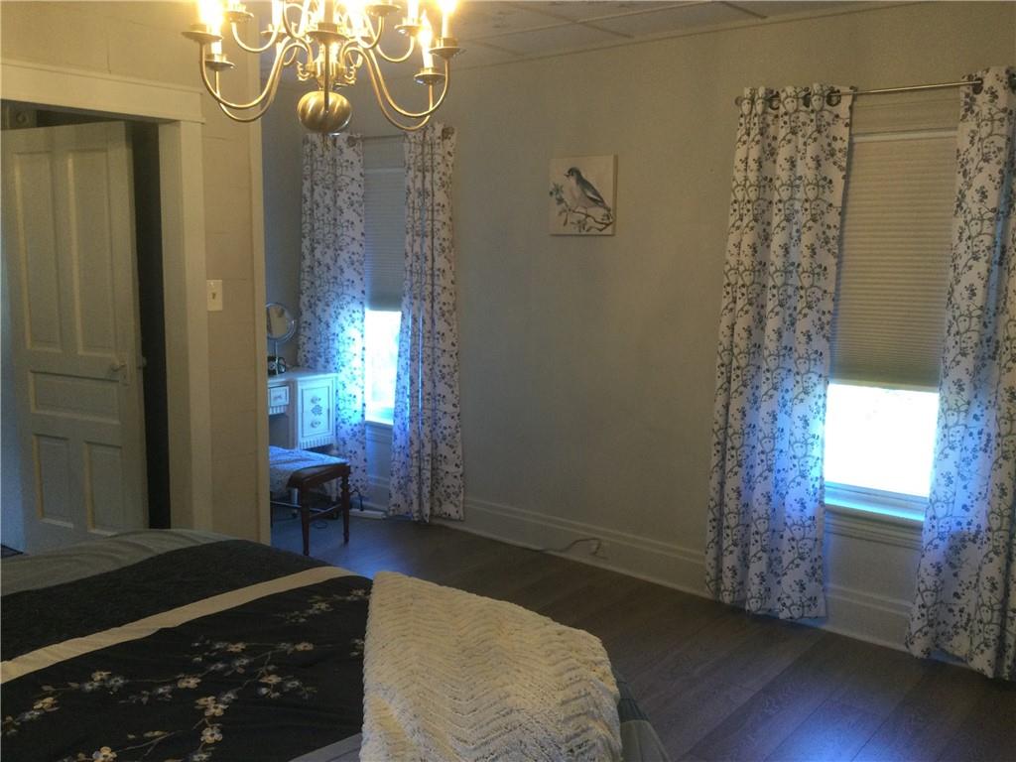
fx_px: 910
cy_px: 381
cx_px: 508
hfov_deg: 58.4
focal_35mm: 31
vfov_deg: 45.4
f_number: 2.4
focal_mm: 3.3
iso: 80
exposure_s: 1/30
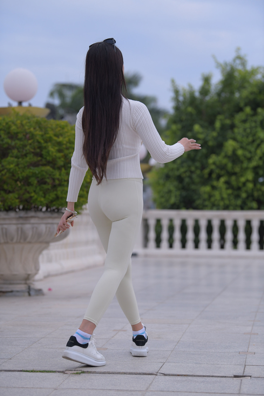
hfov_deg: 13.4
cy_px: 198
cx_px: 132
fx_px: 1122
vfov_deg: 20.0
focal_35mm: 102
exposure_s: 1/800
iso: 720
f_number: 3.5
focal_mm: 102
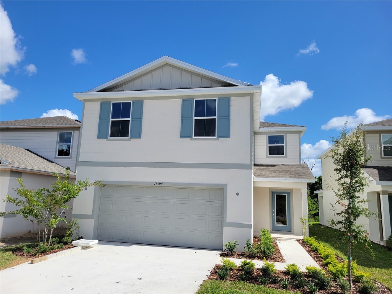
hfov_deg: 67.3
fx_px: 294
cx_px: 196
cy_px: 147
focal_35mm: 26
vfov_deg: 53.1
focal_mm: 5.4
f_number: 1.8
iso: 40
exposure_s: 1/2985
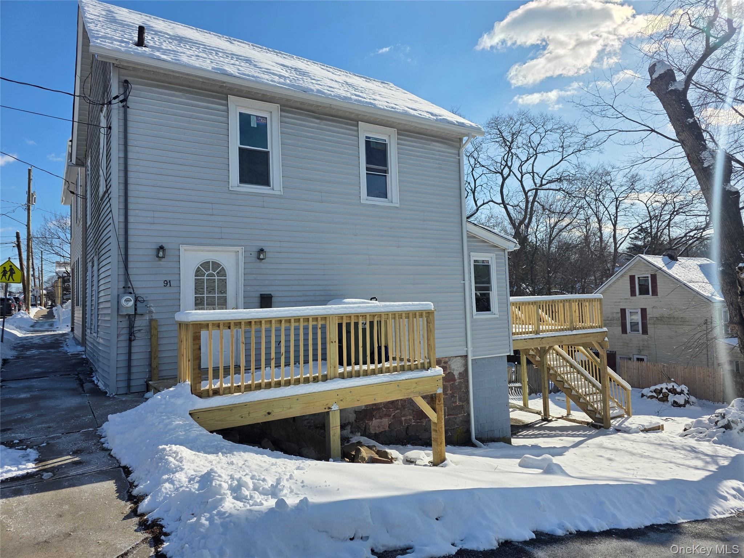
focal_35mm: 23
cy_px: 279
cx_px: 372
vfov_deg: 58.9
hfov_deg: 73.9
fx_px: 494
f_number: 1.7
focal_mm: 6.3
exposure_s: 1/7944
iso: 64
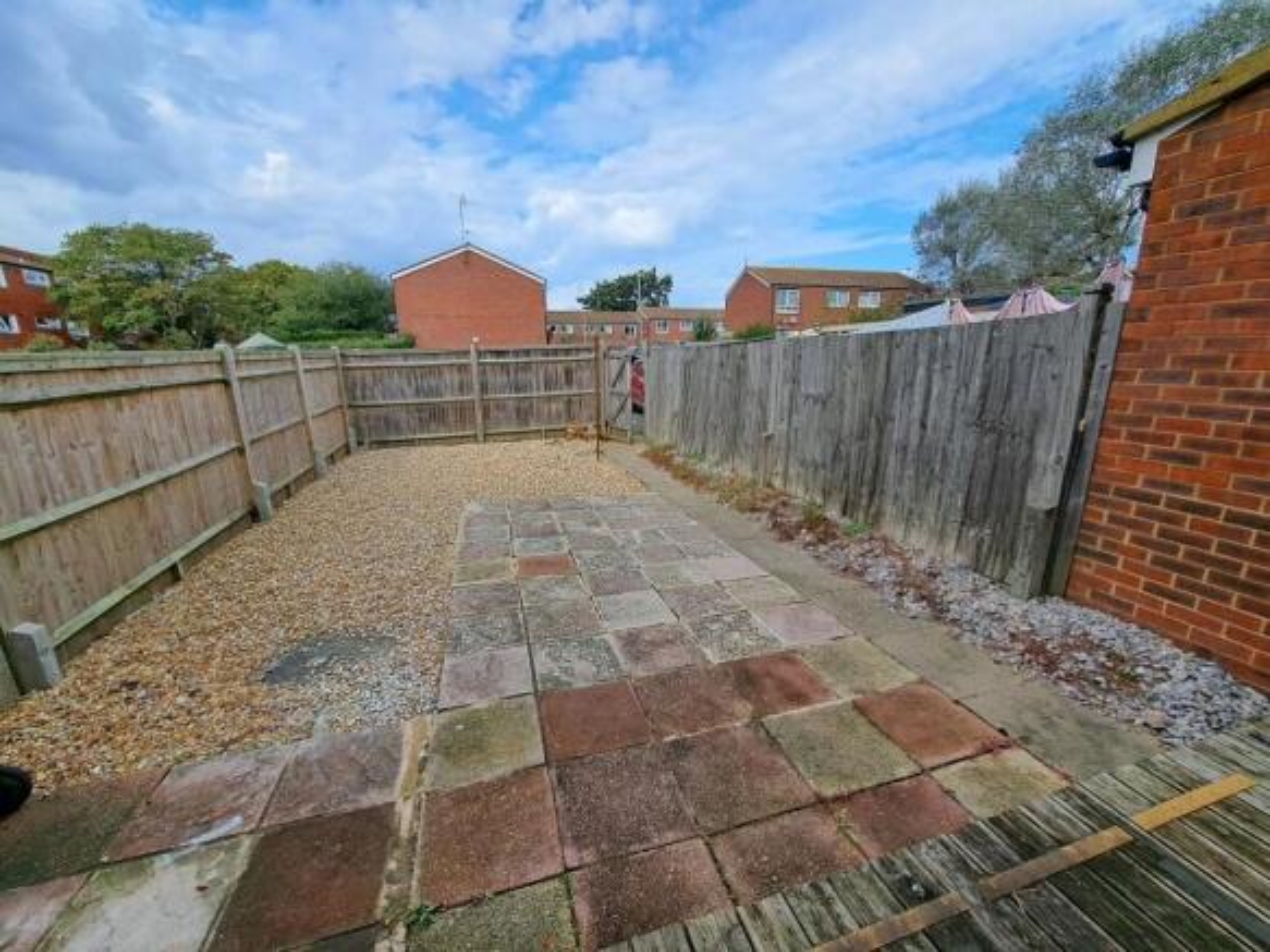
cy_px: 476
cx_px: 635
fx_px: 477
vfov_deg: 89.9
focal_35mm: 13
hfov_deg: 106.2
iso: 50
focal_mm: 1.74
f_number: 2.2
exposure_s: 1/902
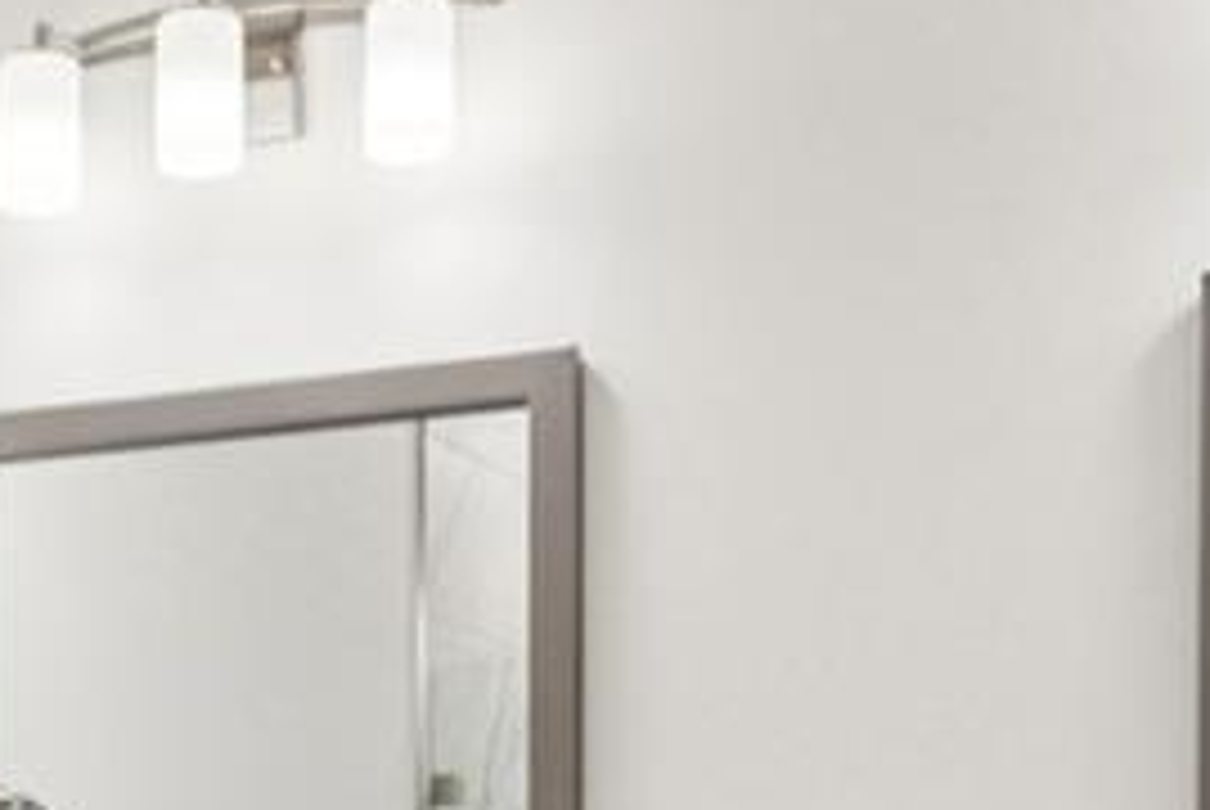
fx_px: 3196
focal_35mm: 95
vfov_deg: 13.6
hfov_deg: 20.6
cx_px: -54
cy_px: 1220
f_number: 8
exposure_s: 1/50
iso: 400
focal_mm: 16
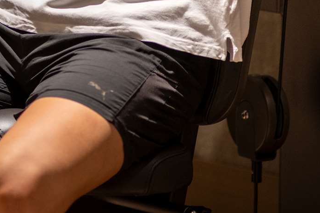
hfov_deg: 5.8
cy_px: -201
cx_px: 87
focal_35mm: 354
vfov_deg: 3.8
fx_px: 3146
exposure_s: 1/100
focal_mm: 85
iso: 220
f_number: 1.4
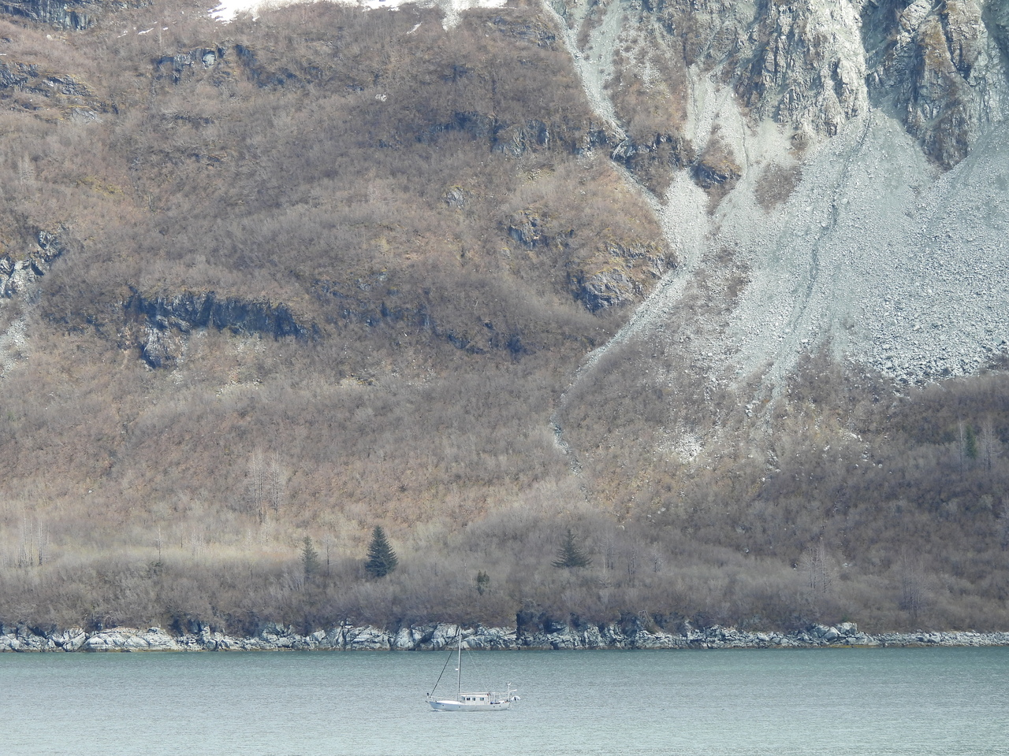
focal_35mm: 185
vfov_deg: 8.0
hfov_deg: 10.7
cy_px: 378
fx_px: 5392
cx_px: 504
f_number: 4.5
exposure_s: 1/320
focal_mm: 33
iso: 100
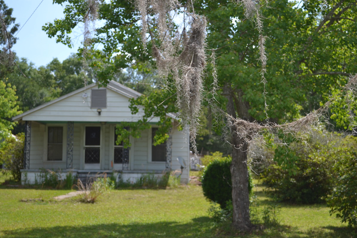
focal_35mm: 60
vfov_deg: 22.6
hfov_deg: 33.3
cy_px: 111
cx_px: 212
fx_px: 595
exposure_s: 1/500
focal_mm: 32
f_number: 4.8
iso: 100
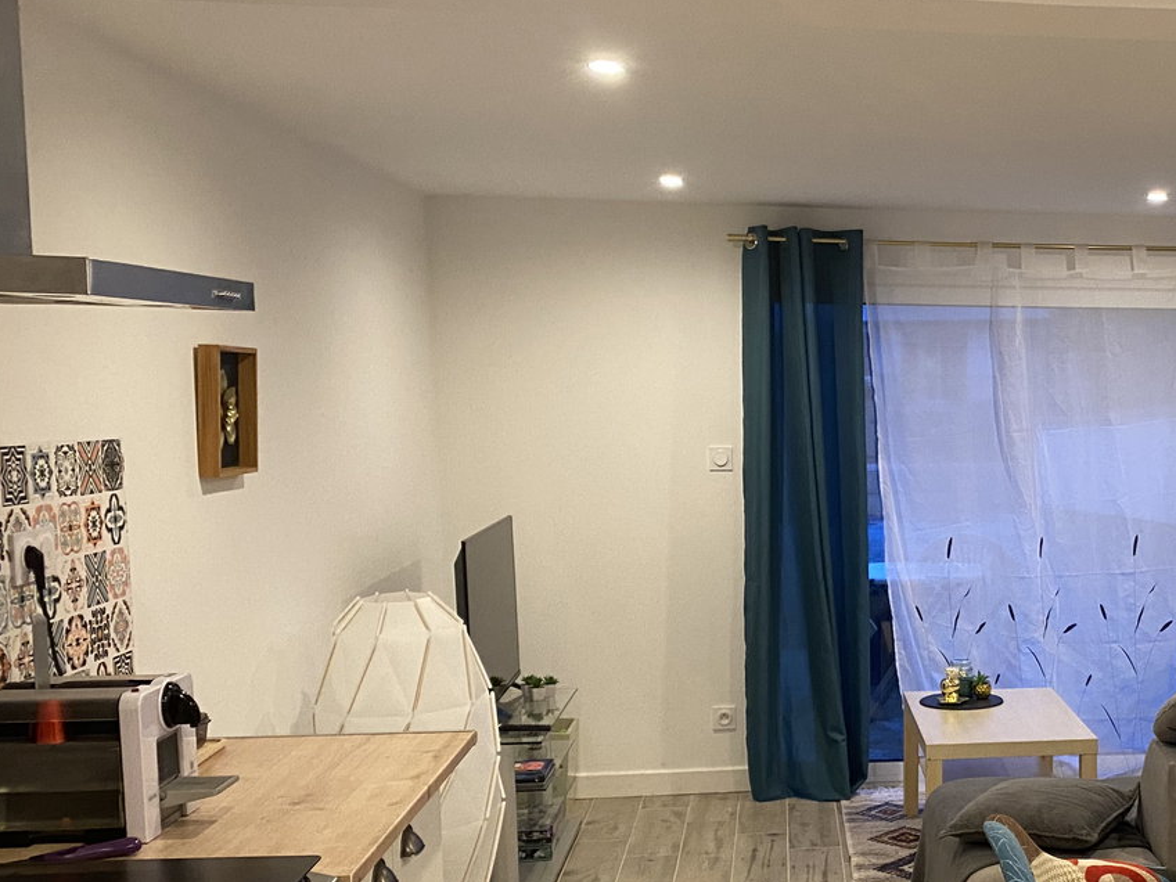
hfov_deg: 36.3
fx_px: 1665
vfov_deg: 29.4
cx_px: 1078
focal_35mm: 49
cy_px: 601
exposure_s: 1/50
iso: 250
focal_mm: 4.25
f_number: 1.8
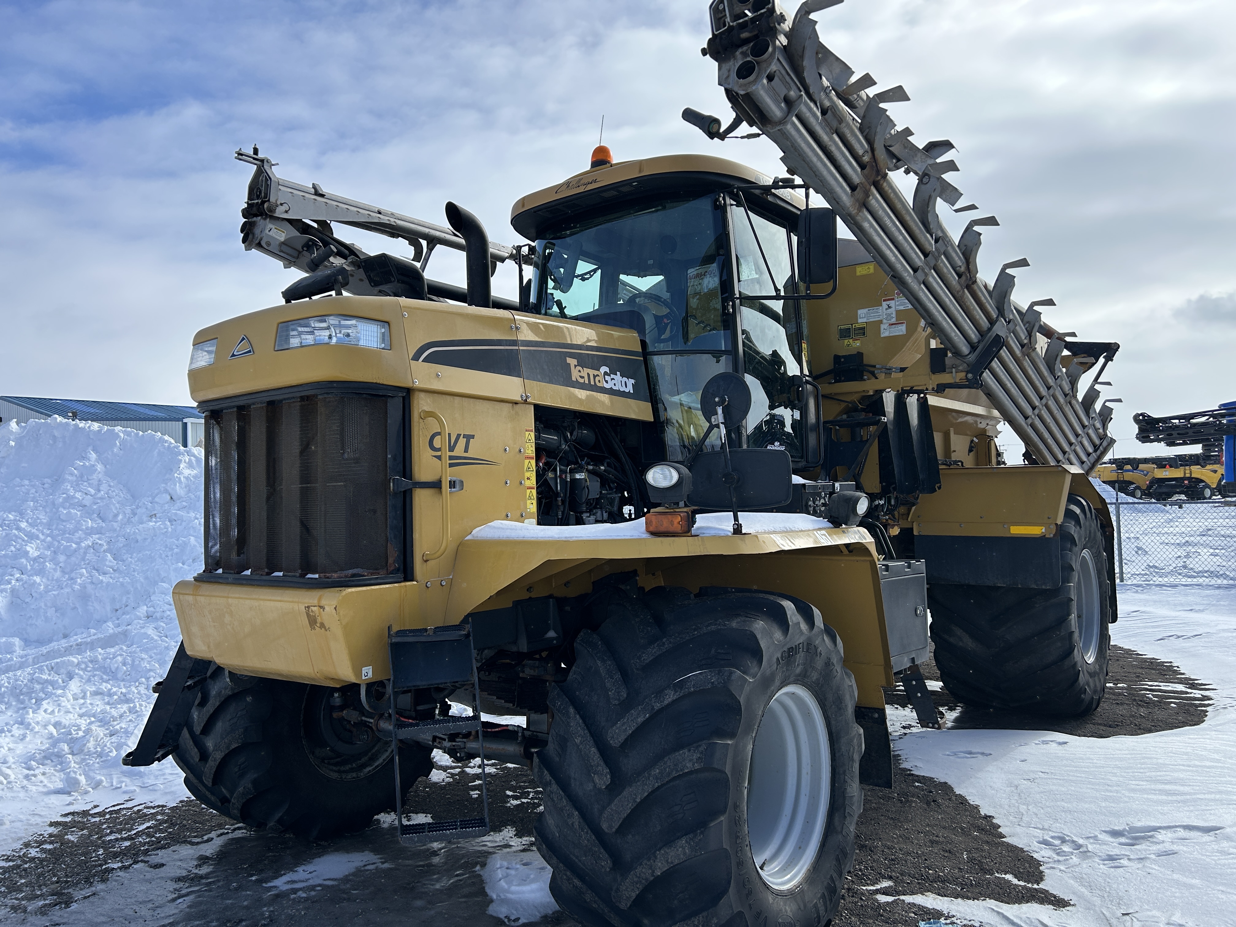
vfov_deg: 53.1
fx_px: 928
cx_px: 618
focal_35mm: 26
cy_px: 464
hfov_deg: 67.3
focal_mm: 5.7
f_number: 1.5
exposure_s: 1/5076
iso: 50
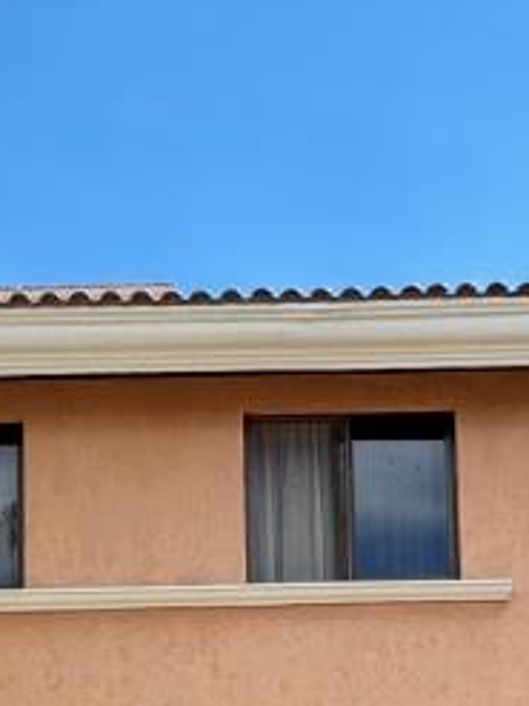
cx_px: 192
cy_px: 877
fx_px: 1183
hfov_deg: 25.1
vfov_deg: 28.3
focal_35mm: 58
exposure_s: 1/249
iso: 40
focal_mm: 2.22
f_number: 2.2
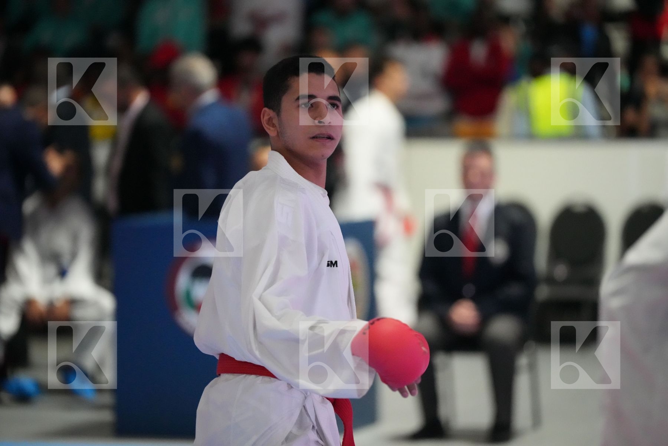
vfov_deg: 7.9
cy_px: 223
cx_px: 334
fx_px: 3210
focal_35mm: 173
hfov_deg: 11.9
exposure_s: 1/800
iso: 12800
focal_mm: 173
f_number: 2.8
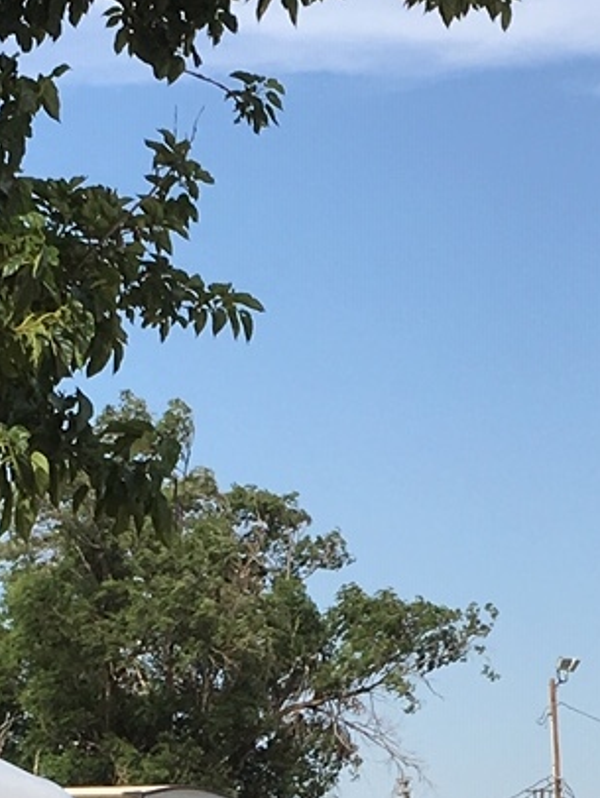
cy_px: 1008
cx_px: 279
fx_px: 3324
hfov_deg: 10.3
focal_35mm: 144
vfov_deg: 13.3
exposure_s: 1/1479
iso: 25
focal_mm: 4.15
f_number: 2.2
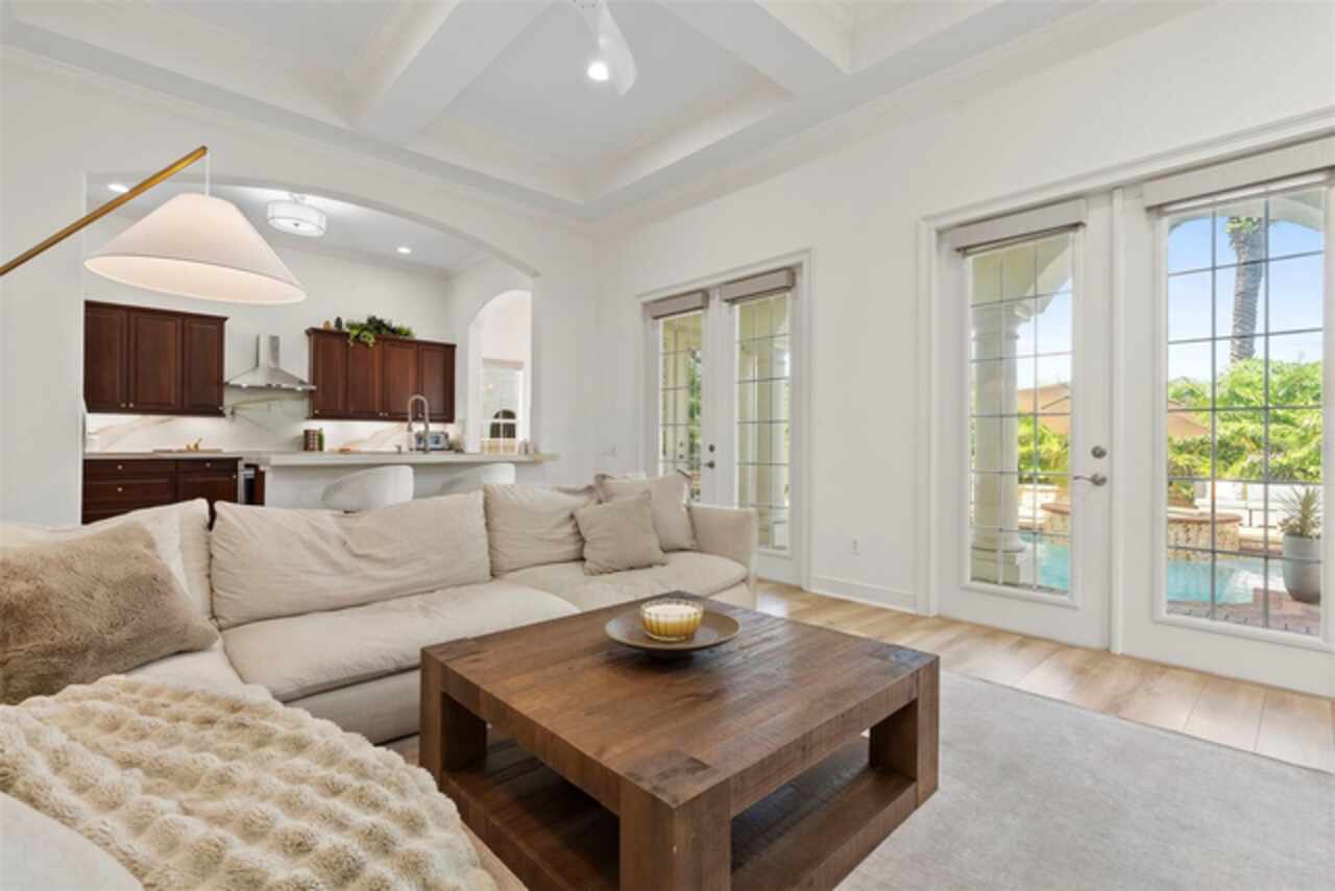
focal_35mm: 16
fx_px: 593
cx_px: 668
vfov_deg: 73.8
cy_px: 446
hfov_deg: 96.7
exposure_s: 1/3
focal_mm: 16
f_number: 9
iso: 250
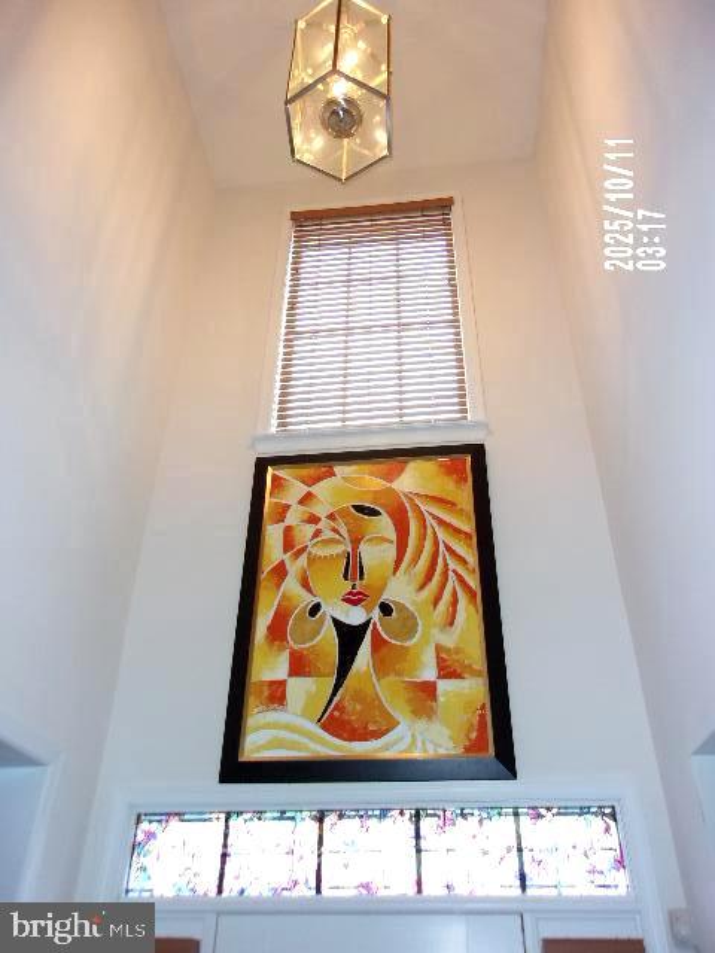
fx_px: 744
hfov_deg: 51.4
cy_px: 476
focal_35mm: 27
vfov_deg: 65.3
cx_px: 358
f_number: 3
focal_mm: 4.9
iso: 155
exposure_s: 1/34
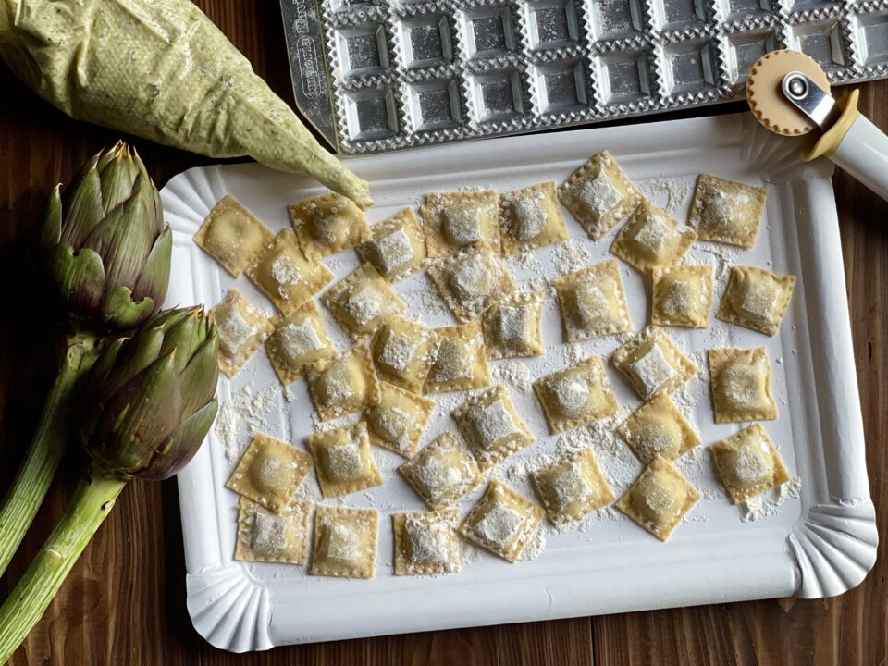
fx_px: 1642
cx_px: 444
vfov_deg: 22.9
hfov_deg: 30.3
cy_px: 333
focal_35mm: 64
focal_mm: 7.5
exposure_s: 1/121
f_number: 2.2
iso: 160
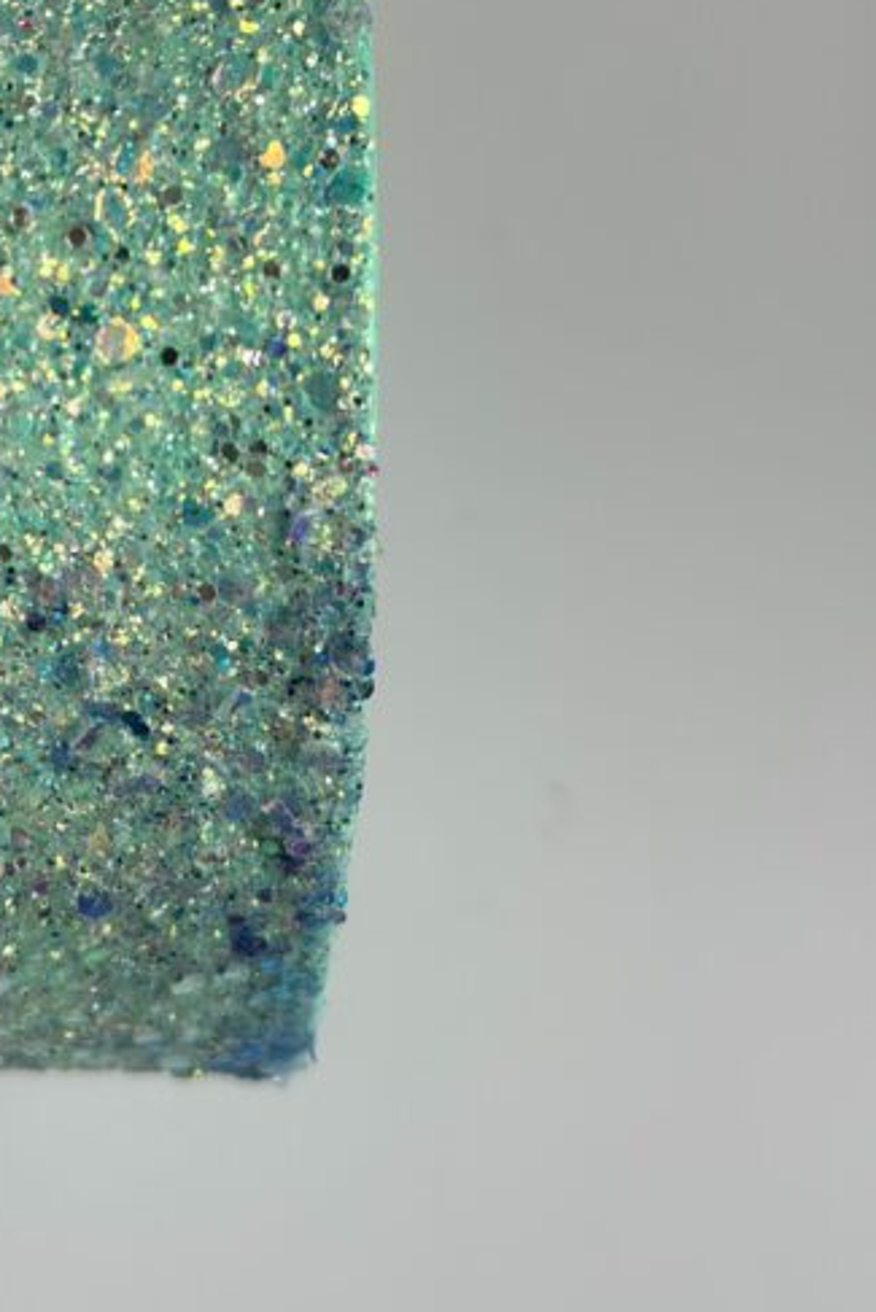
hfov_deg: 16.5
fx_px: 2991
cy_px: 261
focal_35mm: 82
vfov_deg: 24.4
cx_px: 164
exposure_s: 1/399
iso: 80
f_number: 1.78
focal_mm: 6.86
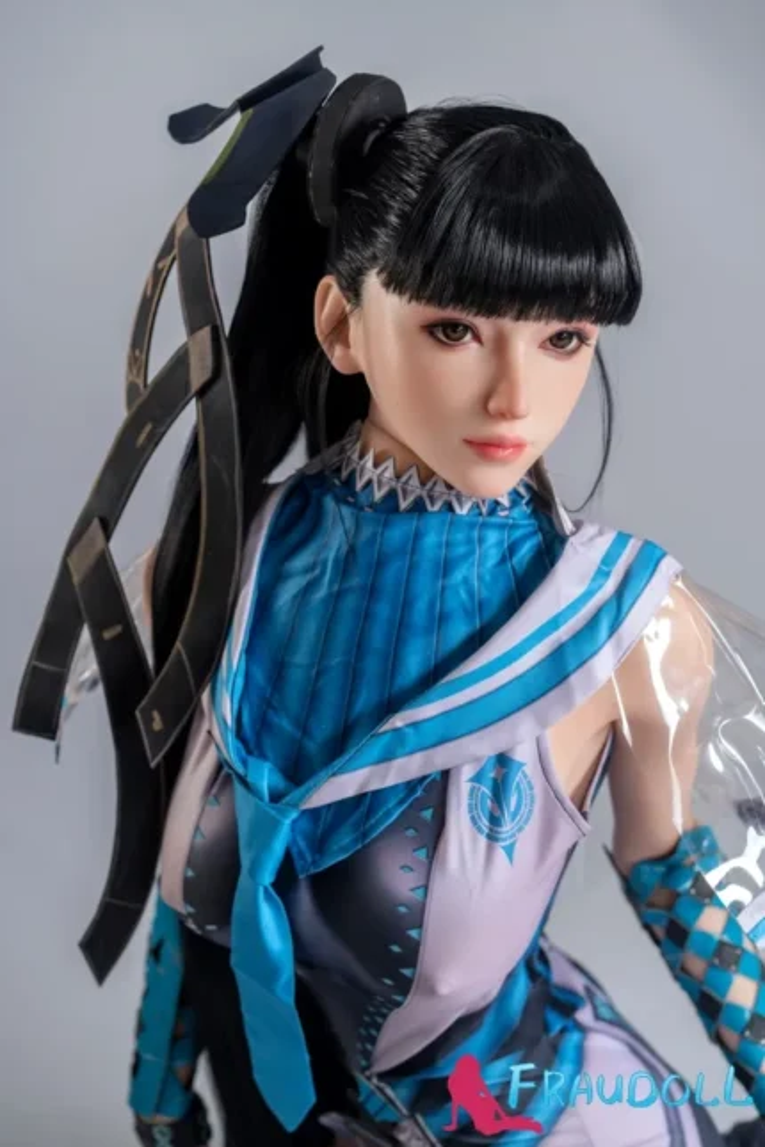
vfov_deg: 36.2
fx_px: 1753
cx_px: 382
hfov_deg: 24.6
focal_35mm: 55
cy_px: 574
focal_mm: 55
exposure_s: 1/125
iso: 125
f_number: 3.5
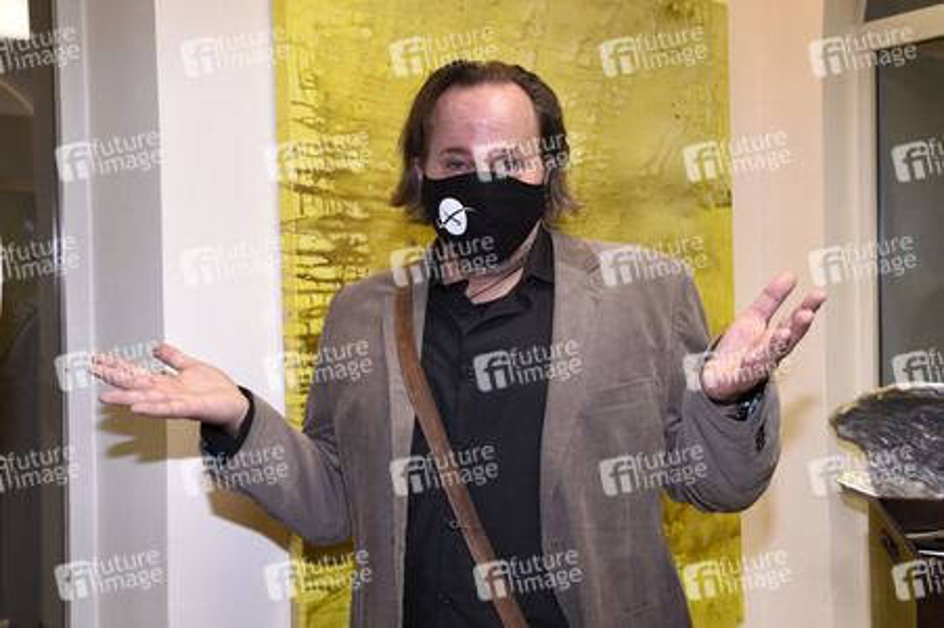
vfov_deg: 35.0
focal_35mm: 38
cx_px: 472
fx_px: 996
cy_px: 314
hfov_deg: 50.7
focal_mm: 38
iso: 640
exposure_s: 1/60
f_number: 6.3
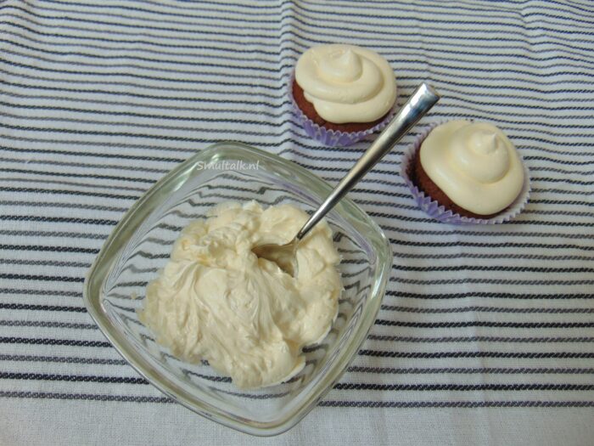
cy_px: 223
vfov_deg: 54.9
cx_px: 297
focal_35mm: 25
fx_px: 429
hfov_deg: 69.4
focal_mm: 4.5
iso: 80
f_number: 3
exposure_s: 1/50
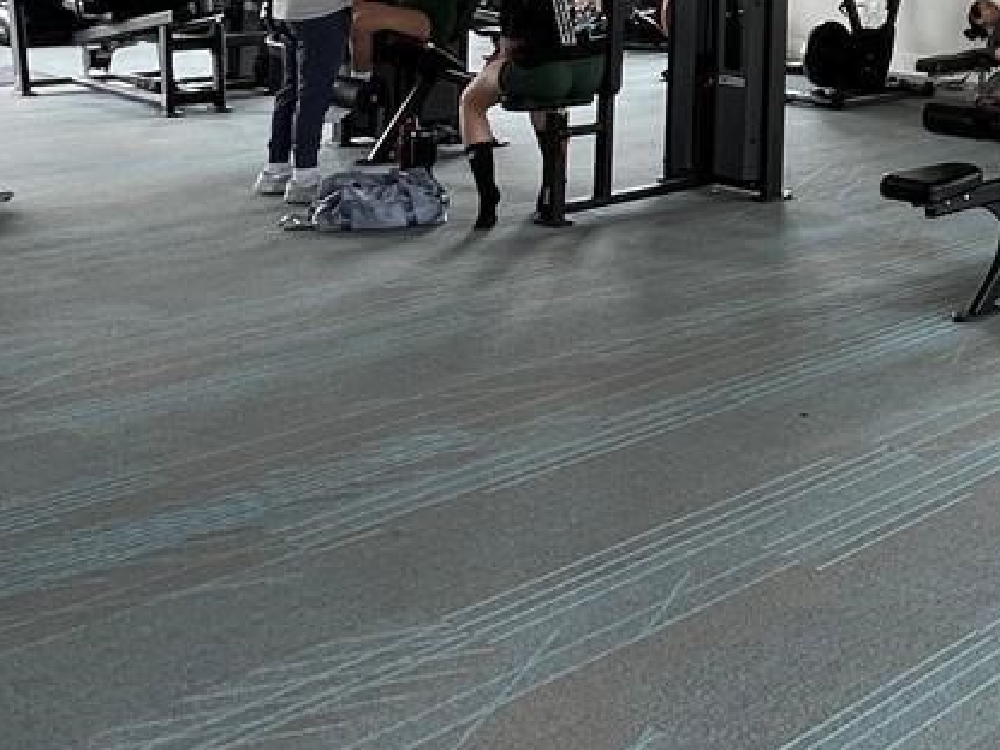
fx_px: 1444
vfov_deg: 26.1
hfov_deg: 32.6
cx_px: 1149
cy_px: -144
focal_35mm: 50
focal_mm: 1.57
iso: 100
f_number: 1.8
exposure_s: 1/99
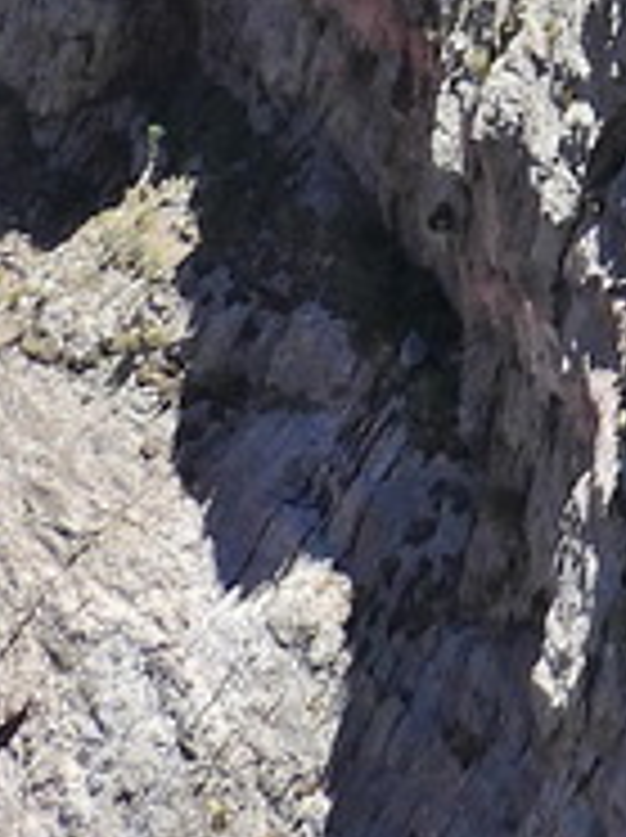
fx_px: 6670
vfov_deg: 6.7
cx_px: 1356
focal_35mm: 276
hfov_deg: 5.2
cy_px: -1390
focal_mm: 7.1
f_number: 3.2
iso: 100
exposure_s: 1/800
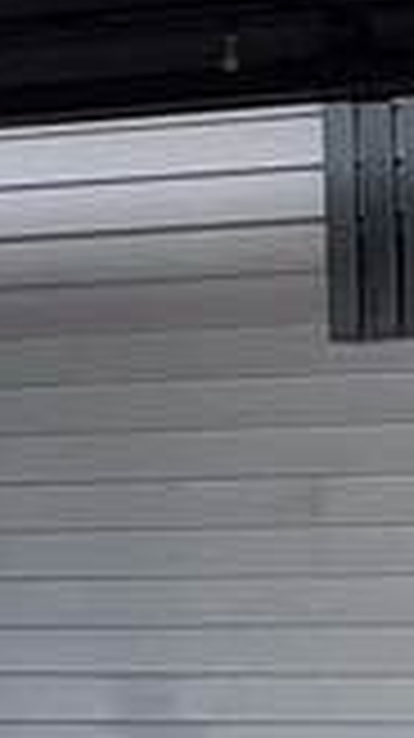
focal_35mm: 119
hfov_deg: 10.2
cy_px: 756
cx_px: 202
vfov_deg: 17.6
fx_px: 2327
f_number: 2.2
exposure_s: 1/214
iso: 40
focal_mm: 2.22
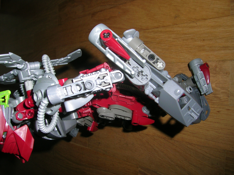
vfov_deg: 40.7
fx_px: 237
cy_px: 88
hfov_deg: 52.6
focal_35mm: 35
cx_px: 117
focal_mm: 5.4
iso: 50
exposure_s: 1/60.1
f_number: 4.8
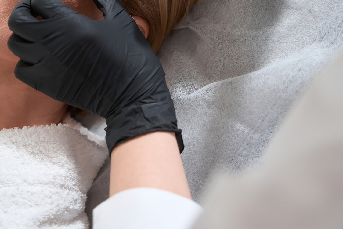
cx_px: 118
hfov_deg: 24.0
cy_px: 35
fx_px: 802
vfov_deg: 16.1
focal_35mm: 84
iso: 400
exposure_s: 1/250
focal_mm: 44.6
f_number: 2.8
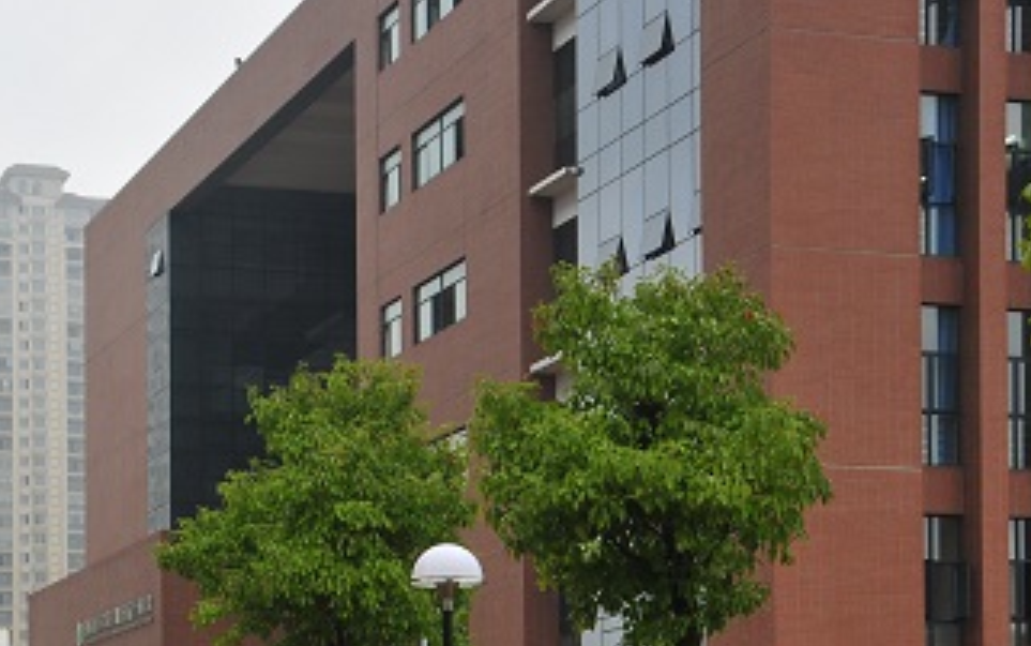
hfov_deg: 21.1
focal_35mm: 98
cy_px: 672
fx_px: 2755
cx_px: 328
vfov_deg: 13.2
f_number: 5
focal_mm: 32
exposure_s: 1/200
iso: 200
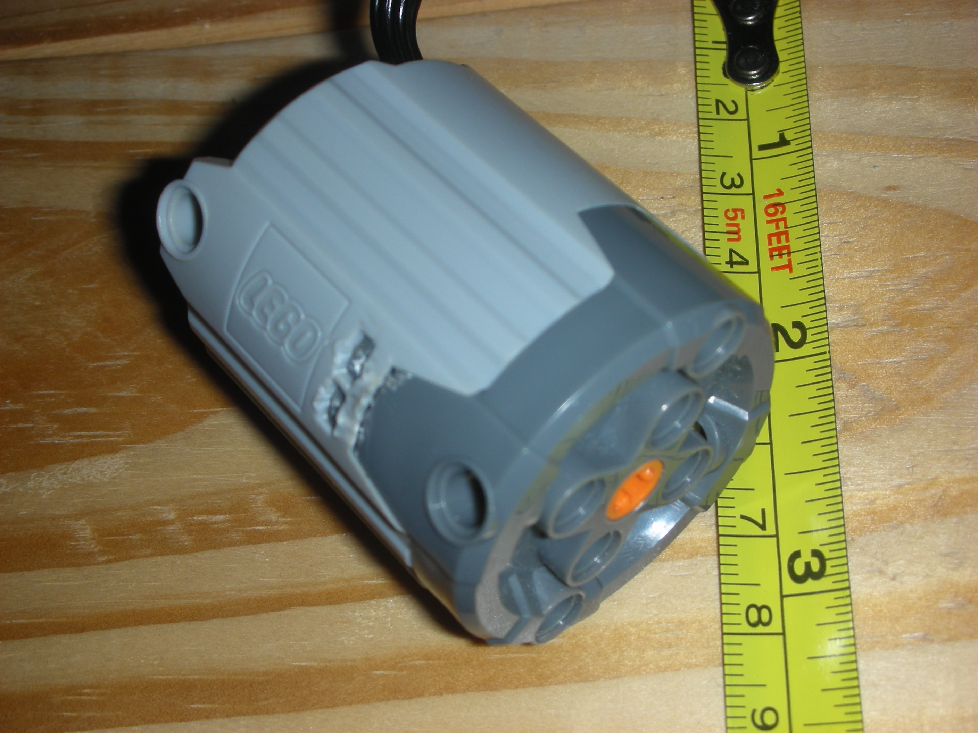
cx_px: 489
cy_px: 366
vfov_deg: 24.0
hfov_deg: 31.7
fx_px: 1723
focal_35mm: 61
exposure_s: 1/120
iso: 50
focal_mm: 10.1
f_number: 11.3
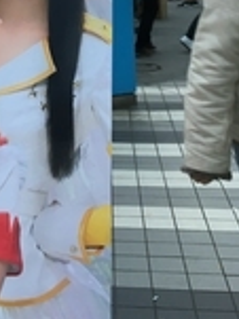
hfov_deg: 17.9
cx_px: -66
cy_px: -27
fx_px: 710
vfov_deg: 23.8
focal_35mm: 77
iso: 25
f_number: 2.2
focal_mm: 4.15
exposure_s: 1/40
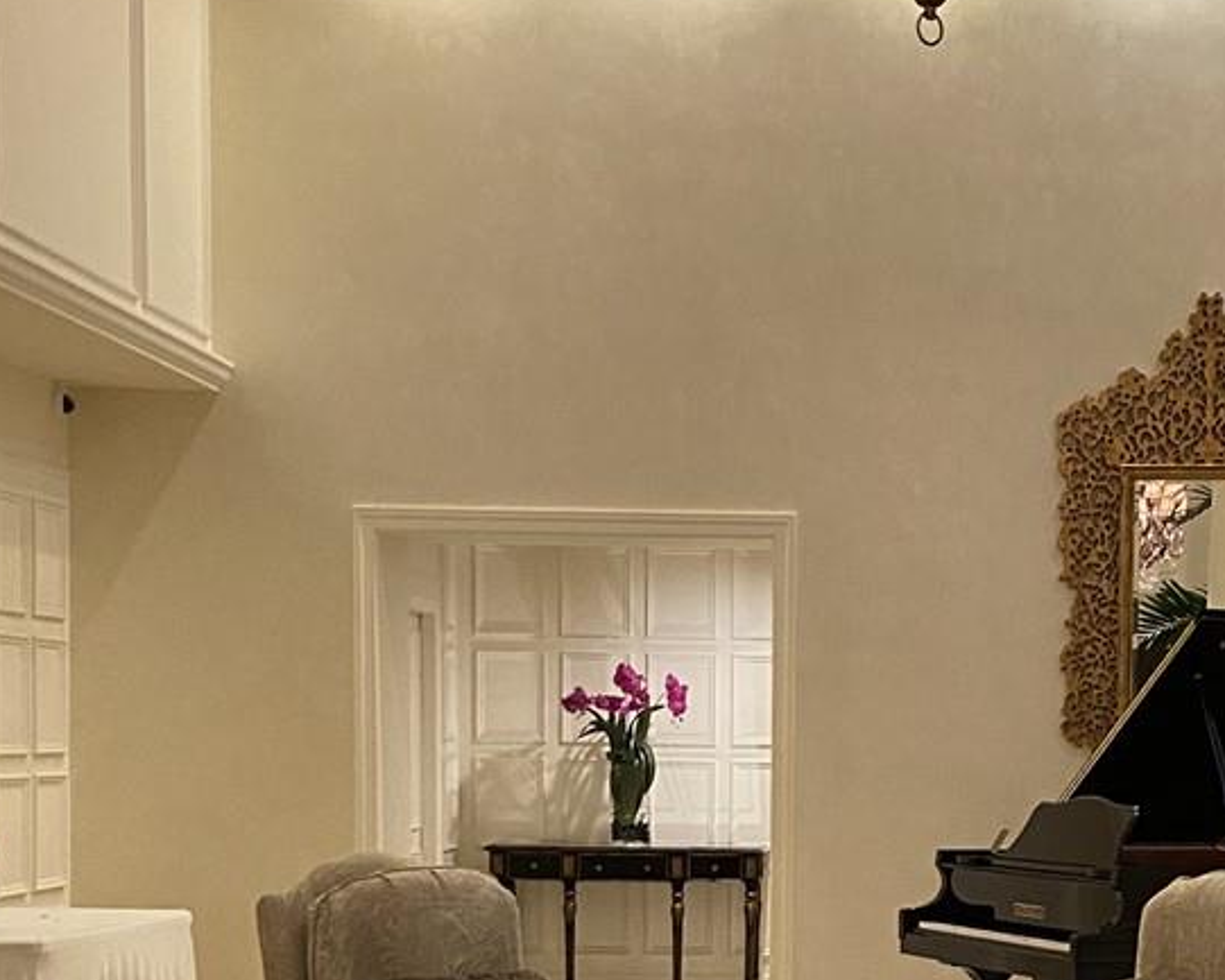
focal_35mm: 75
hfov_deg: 25.1
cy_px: 926
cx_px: 915
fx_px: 2720
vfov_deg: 19.9
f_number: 1.8
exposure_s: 1/60
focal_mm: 4.25
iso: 320
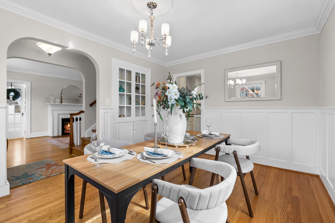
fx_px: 149
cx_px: 168
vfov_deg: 73.8
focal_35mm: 16
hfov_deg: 96.7
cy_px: 112
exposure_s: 1/25
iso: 500
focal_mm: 16
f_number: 5.6
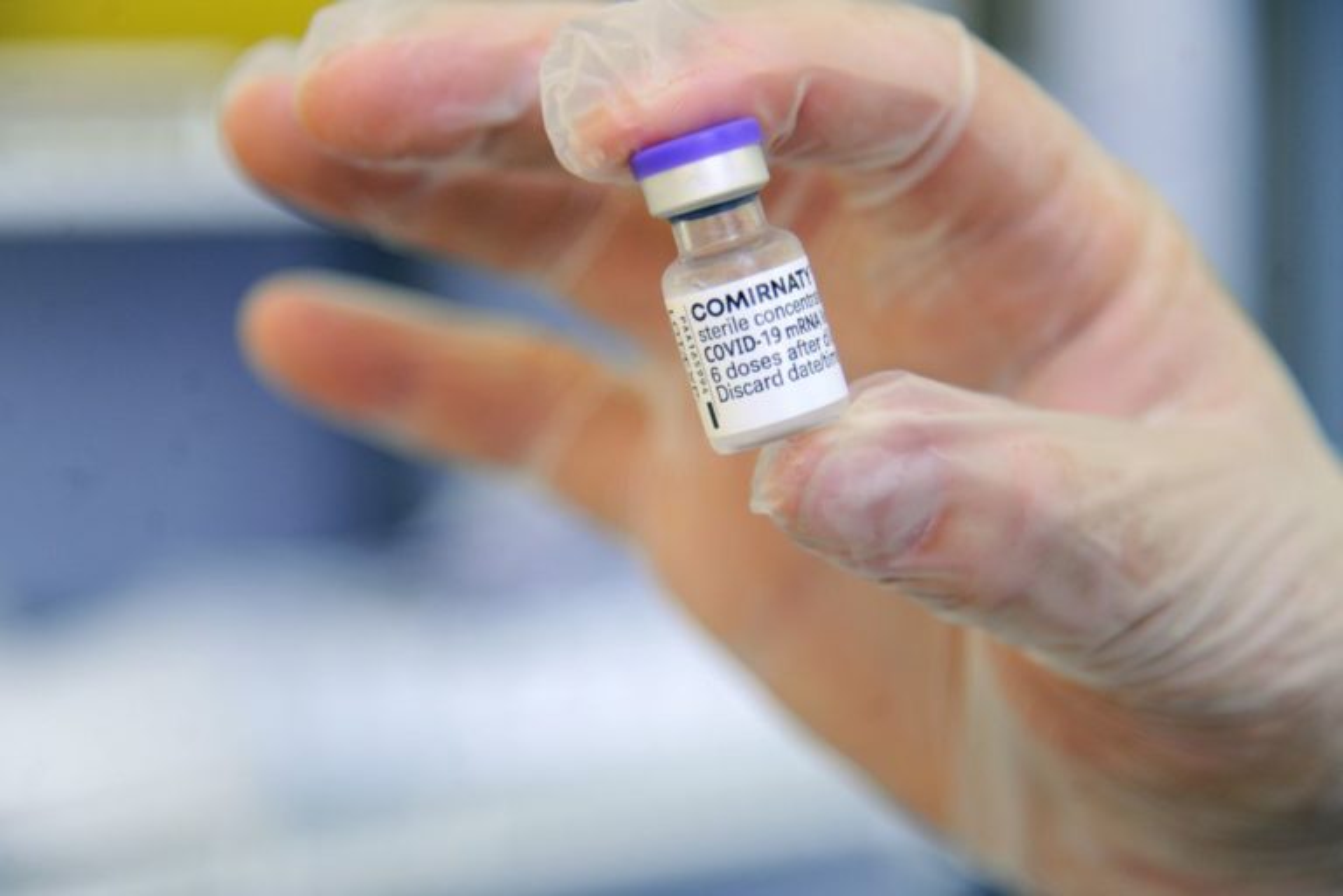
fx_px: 4476
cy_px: 448
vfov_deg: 11.4
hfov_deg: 17.1
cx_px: 672
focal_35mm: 120
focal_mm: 120
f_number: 4
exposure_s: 1/80
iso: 640
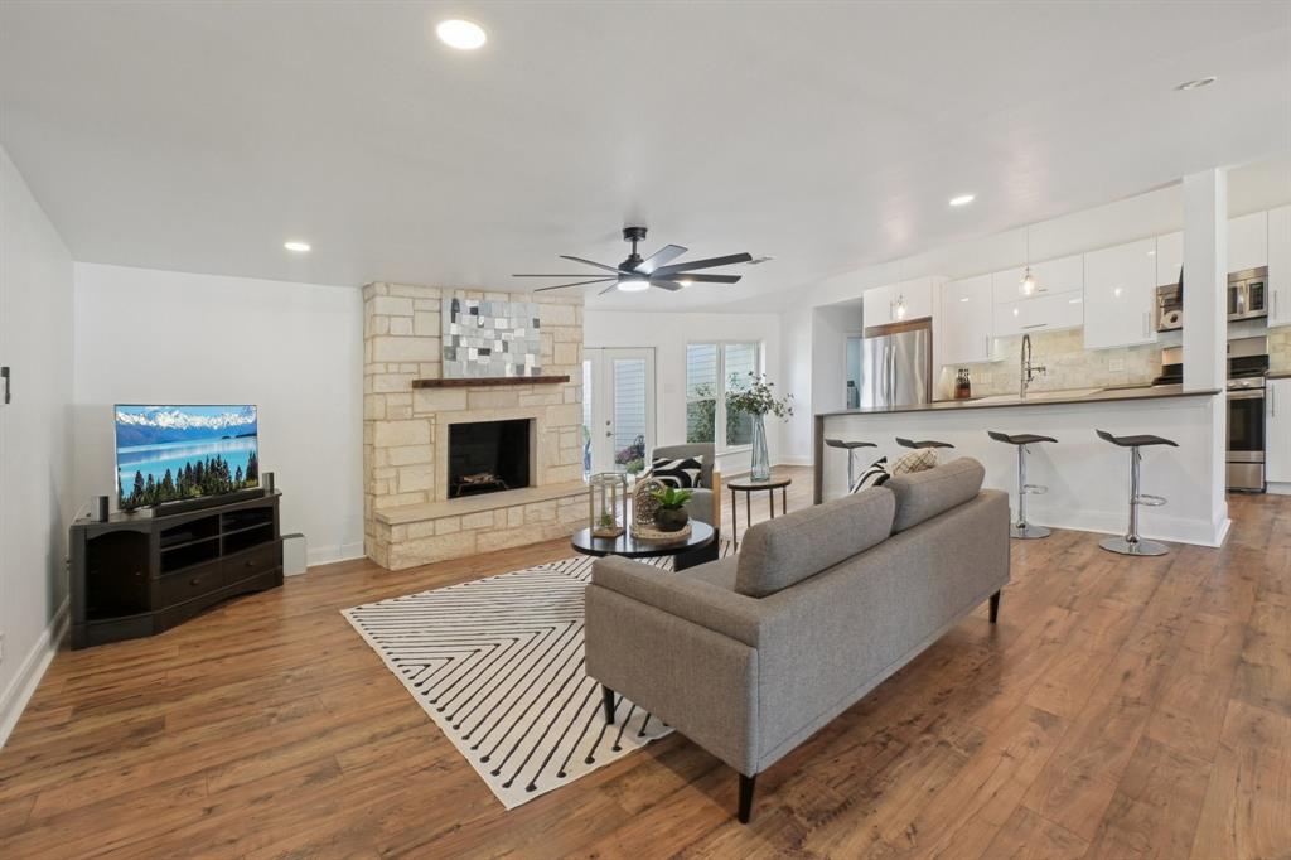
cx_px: 646
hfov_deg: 100.4
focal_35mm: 15
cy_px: 430
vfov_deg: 77.3
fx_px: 538
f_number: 8
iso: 400
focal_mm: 10
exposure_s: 1/8
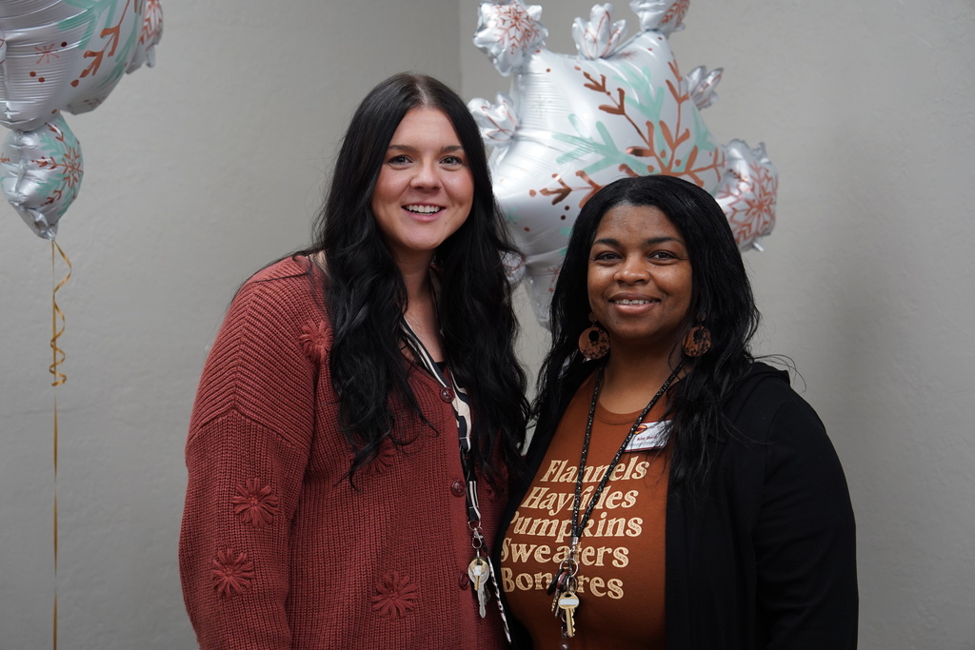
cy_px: 325
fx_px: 1896
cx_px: 488
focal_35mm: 70
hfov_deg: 28.8
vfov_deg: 19.5
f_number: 4.5
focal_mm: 70
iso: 1600
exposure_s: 1/160
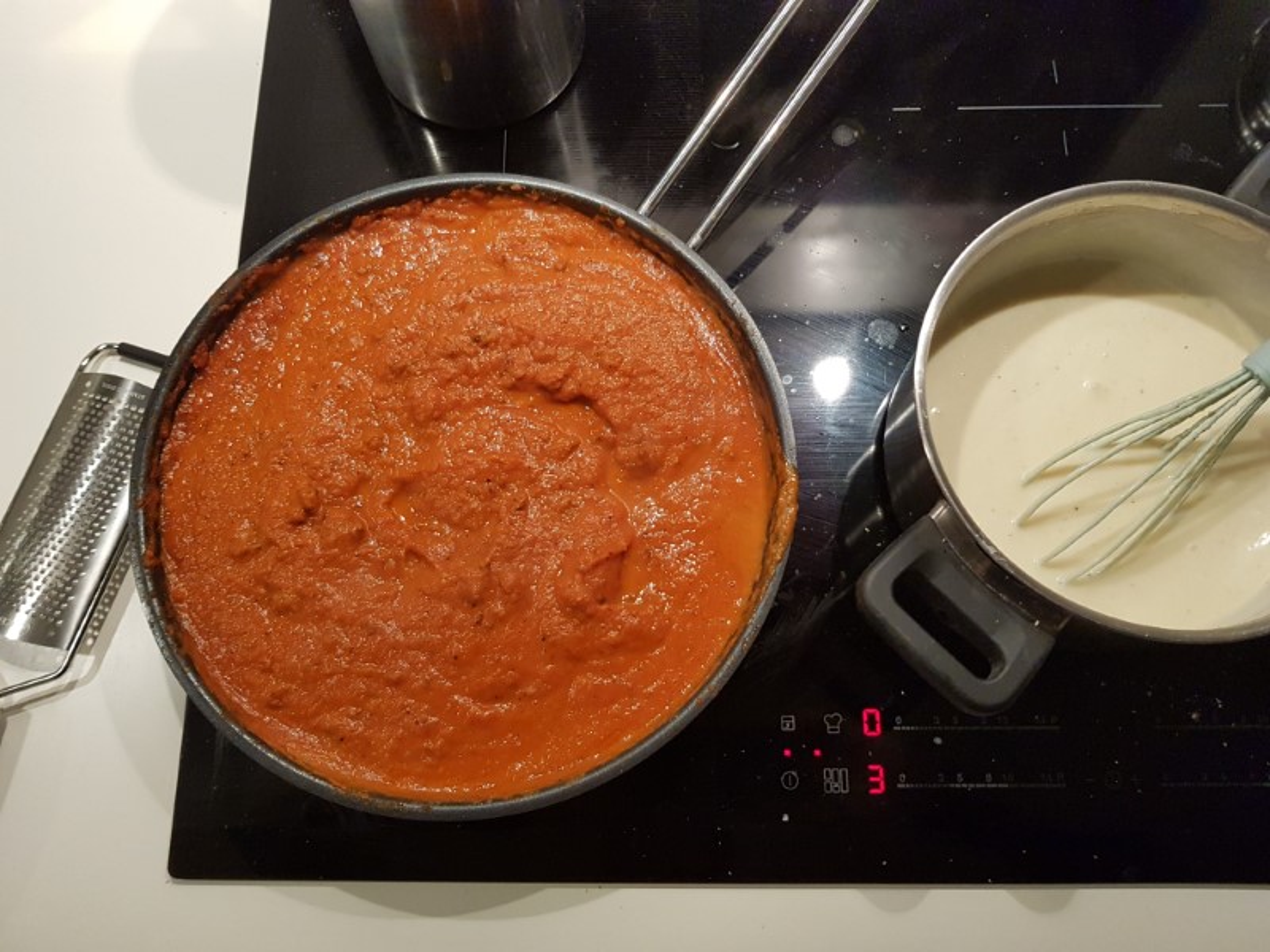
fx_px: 954
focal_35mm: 26
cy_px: 476
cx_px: 635
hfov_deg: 67.3
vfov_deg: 53.1
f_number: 1.7
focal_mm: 4.2
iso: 160
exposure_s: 1/50
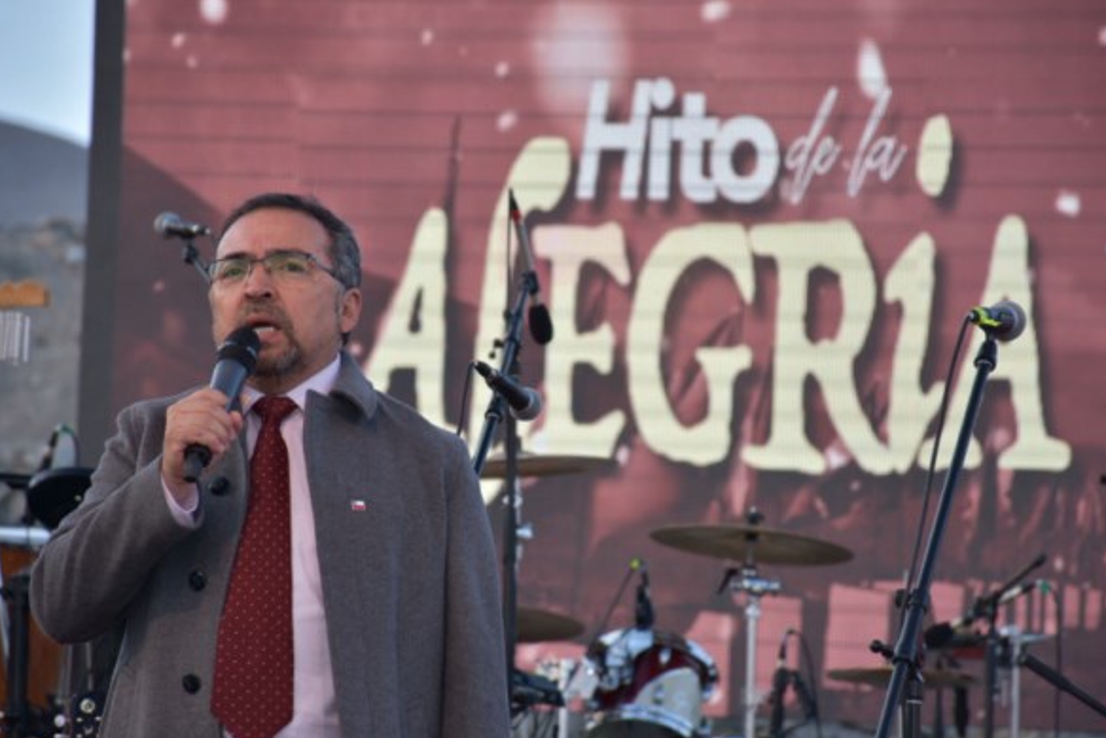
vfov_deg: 6.0
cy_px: 372
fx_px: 7069
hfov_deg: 8.9
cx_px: 559
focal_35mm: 230
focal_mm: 140
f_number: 5.6
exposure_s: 1/125
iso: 110
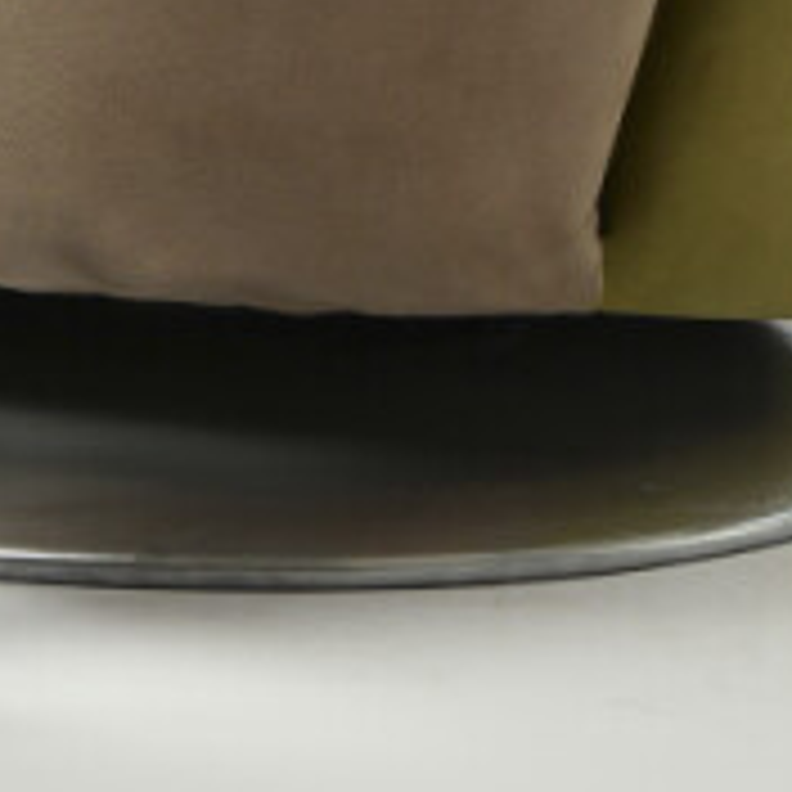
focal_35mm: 244
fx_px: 6316
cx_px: -297
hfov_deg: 7.1
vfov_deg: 6.9
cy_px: -886
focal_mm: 42
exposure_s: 1/125
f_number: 5.6
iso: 400
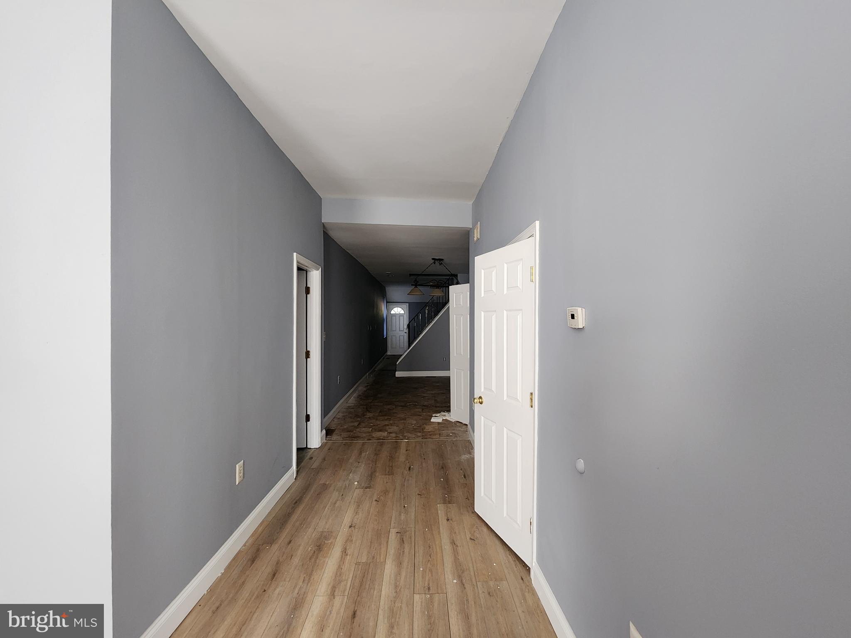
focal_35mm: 13
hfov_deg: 106.2
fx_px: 320
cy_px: 319
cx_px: 426
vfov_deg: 89.9
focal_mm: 2.2
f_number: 2.2
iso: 250
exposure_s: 1/60
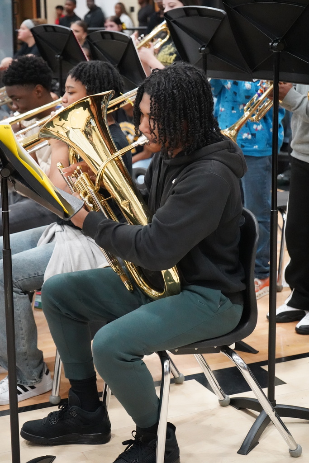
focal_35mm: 70
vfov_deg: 28.8
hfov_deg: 19.5
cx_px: 154
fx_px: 901
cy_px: 232
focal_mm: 70
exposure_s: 1/250
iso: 20000
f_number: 5.6
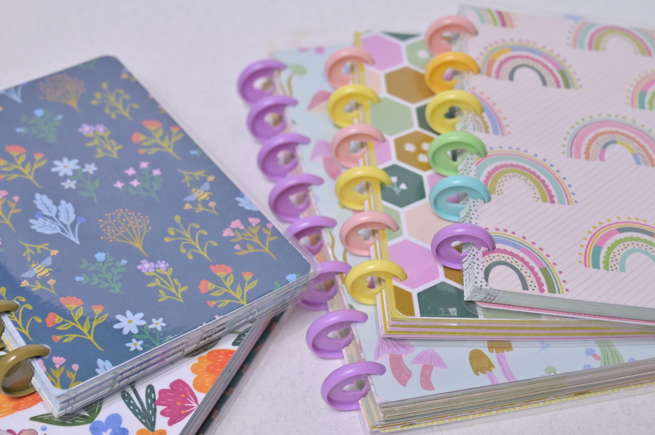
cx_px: 279
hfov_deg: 35.0
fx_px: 1036
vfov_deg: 23.6
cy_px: 291
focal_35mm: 57
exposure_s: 1/80
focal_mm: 40
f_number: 4.5
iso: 125
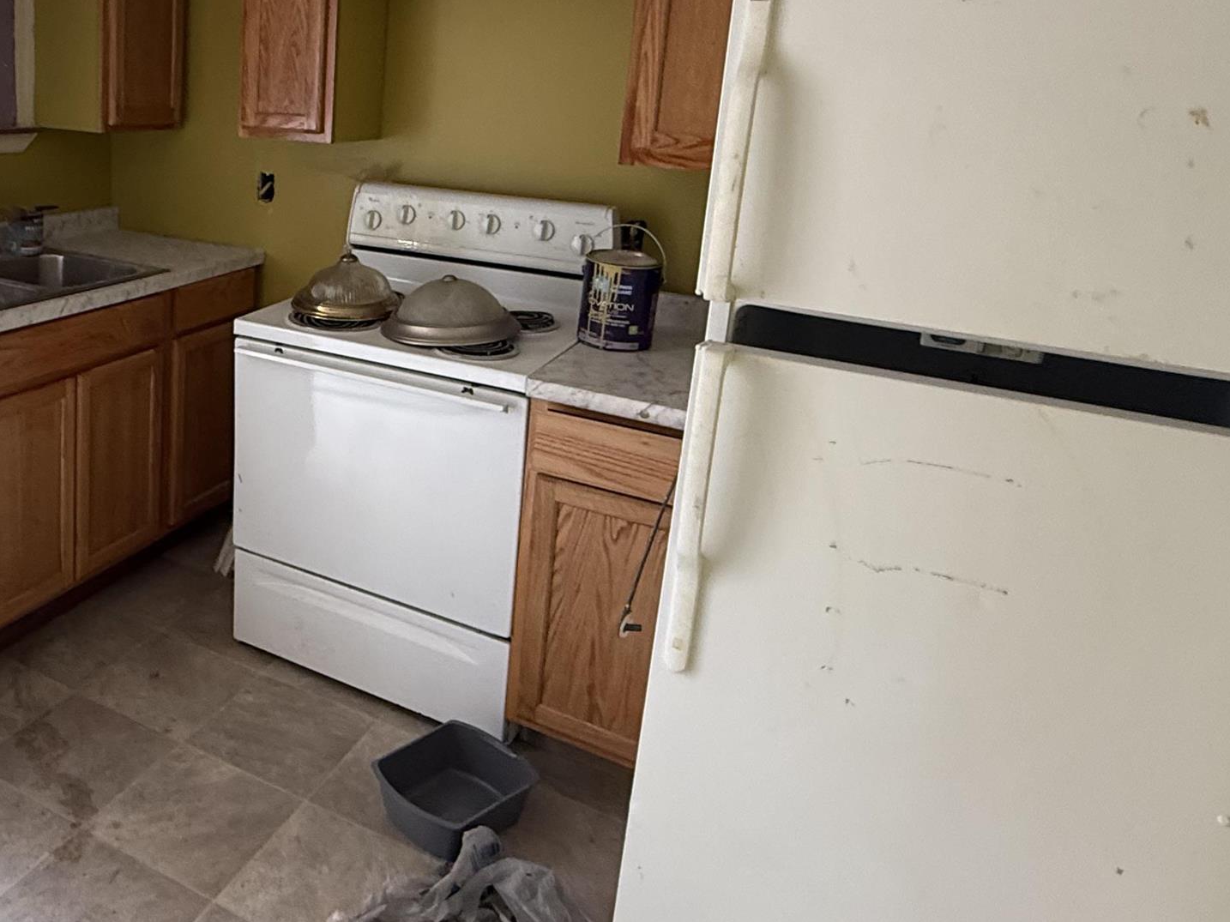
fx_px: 1066
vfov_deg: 45.8
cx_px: 274
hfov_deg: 56.3
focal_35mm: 30
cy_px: 286
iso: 320
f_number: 2.2
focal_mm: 2.22
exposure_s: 1/77
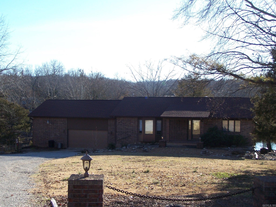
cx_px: 138
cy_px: 104
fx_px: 407
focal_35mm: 51
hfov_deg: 37.5
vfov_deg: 28.6
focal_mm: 8.5
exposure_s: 1/500
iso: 80
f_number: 3
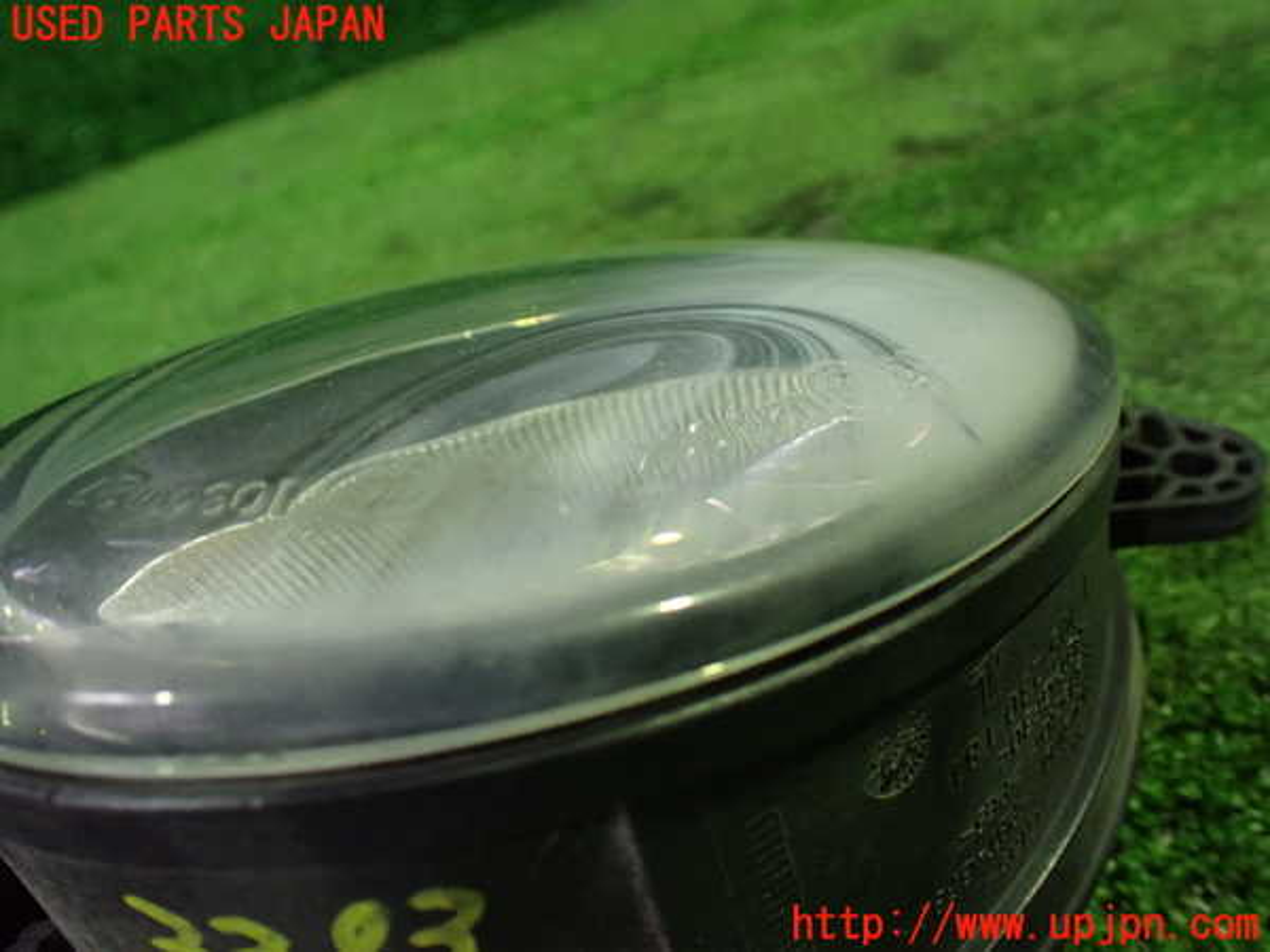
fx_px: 1101
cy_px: 476
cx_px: 635
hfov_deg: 60.0
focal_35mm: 30
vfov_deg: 46.8
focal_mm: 5.4
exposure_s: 1/60
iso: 800
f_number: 2.3
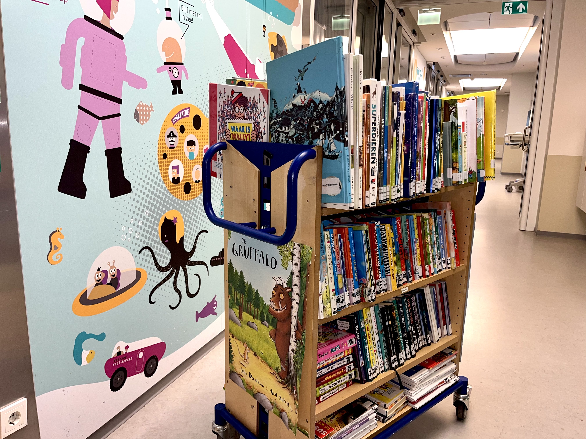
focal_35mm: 26
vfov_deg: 53.1
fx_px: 440
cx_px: 293
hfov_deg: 67.3
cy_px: 220
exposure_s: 1/36
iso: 40
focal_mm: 5.1
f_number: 1.6
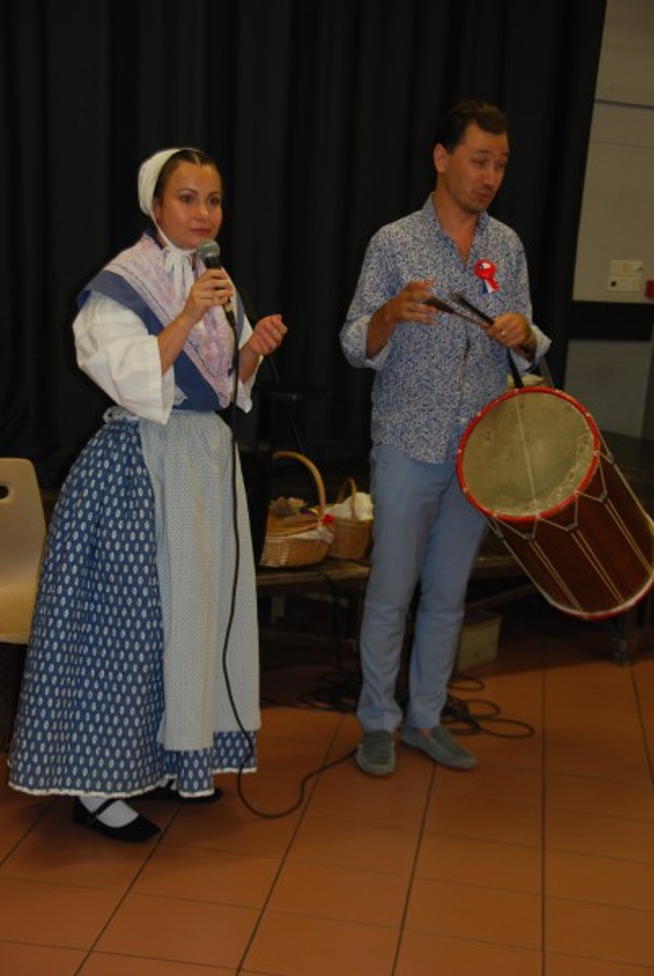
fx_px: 1711
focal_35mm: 63
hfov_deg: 21.6
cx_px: 327
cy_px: 488
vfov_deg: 31.8
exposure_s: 1/60
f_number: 4.5
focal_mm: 42
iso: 400
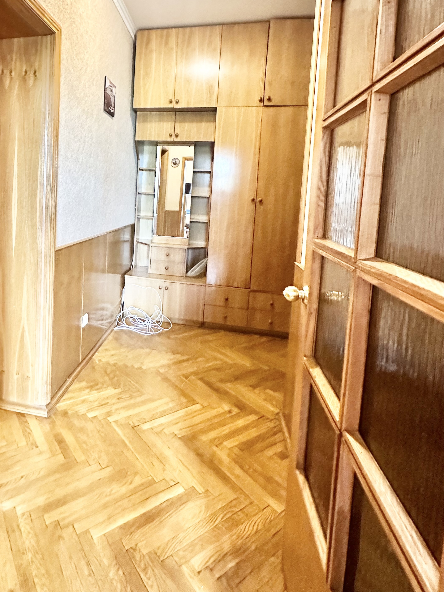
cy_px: 216
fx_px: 342
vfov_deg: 80.0
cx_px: 127
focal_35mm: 20
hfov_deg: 63.2
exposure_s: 1/50
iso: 1000
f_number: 2.2
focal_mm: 2.22
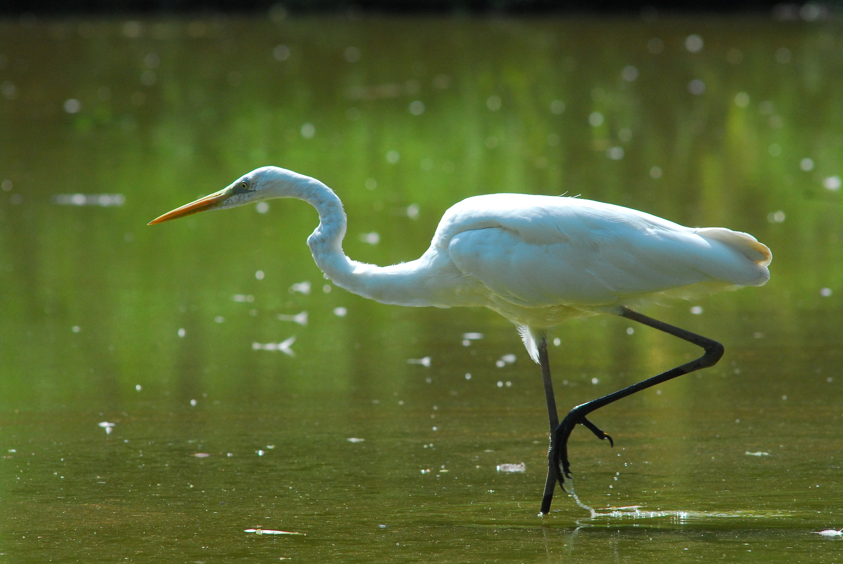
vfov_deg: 2.3
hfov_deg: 3.4
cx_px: 422
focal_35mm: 600
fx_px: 14065
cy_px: 282
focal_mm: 400
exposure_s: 1/640
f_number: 8
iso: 640
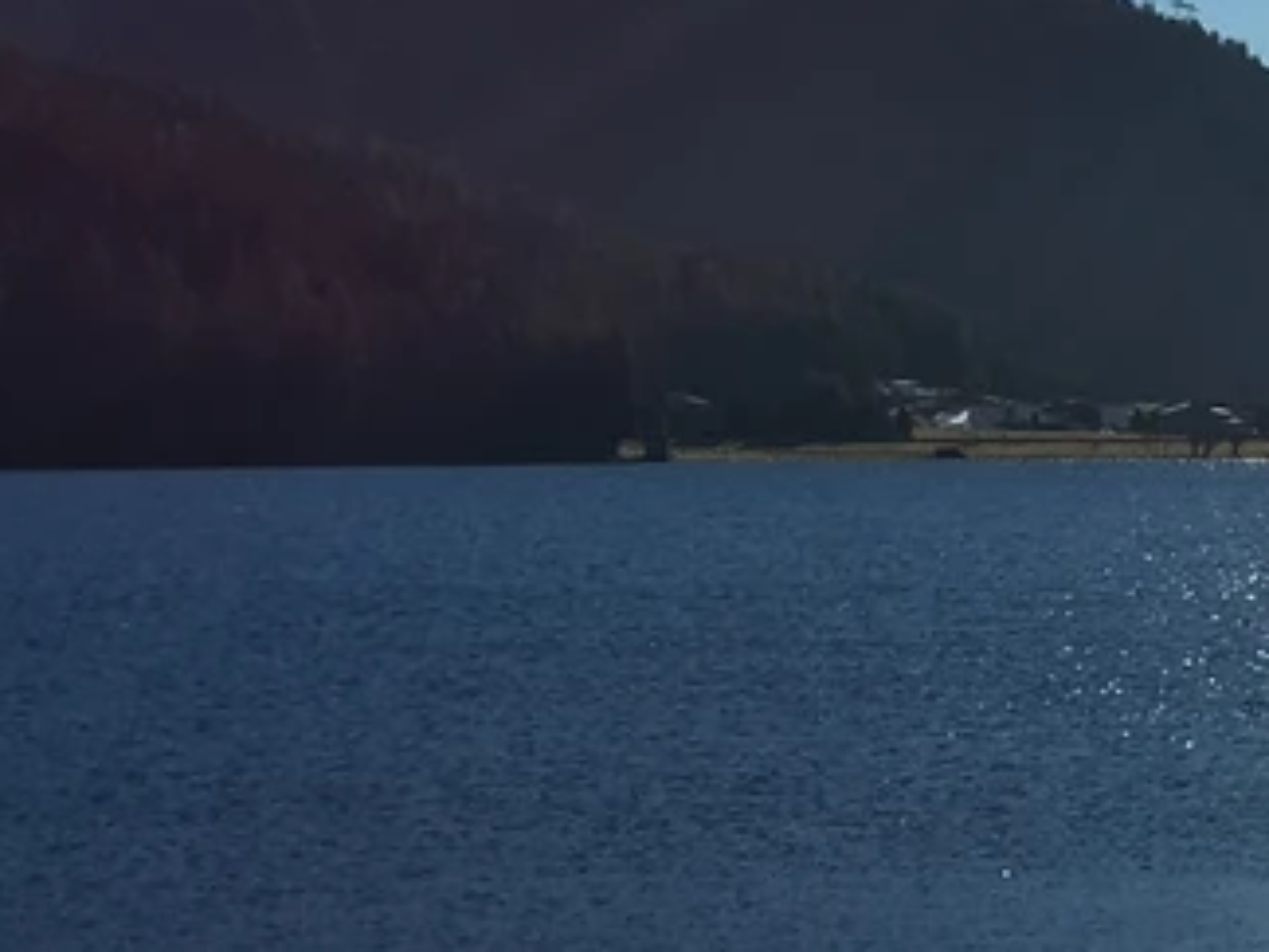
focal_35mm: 143
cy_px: 86
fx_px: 5242
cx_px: 2252
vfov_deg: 10.3
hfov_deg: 12.6
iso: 25
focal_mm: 4.15
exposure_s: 1/3497
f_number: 2.2
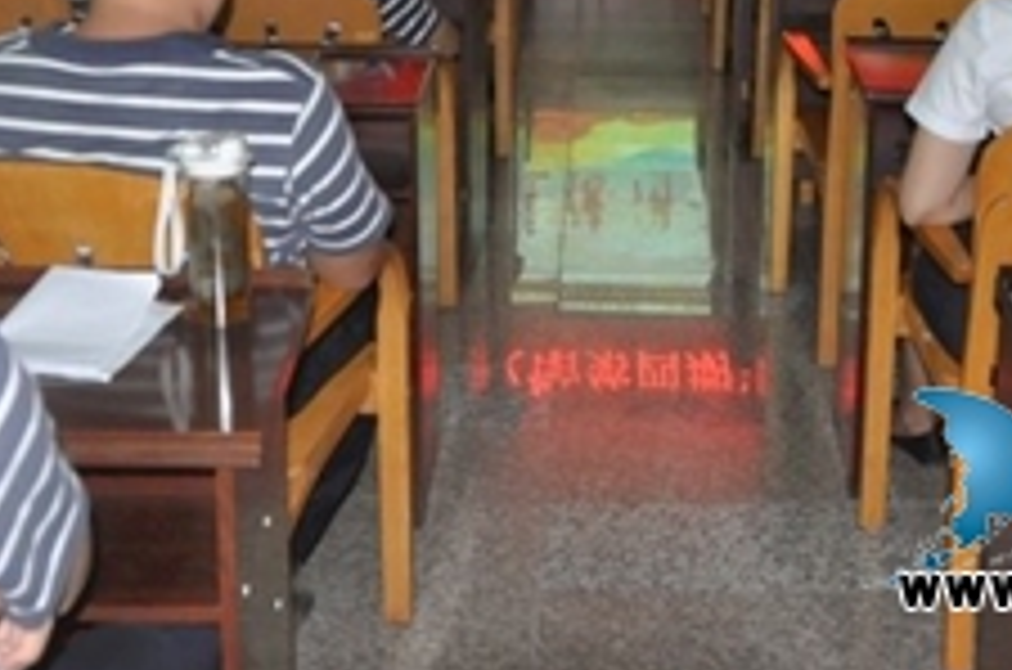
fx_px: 1683
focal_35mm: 60
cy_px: -56
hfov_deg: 33.4
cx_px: 585
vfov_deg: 21.4
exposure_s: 1/60
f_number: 5
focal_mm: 18
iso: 1600
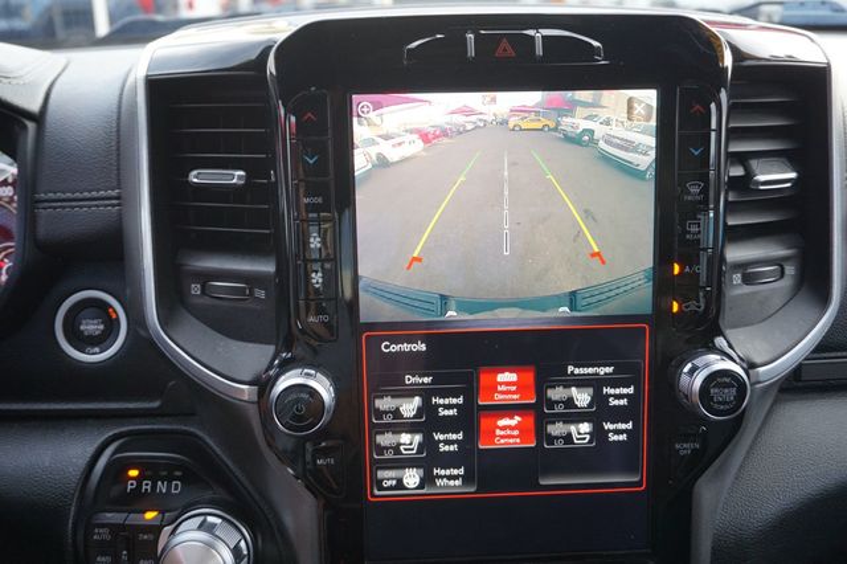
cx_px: 424
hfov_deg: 62.0
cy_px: 282
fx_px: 705
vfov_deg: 43.6
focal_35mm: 30
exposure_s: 1/60
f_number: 4
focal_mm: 20
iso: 320
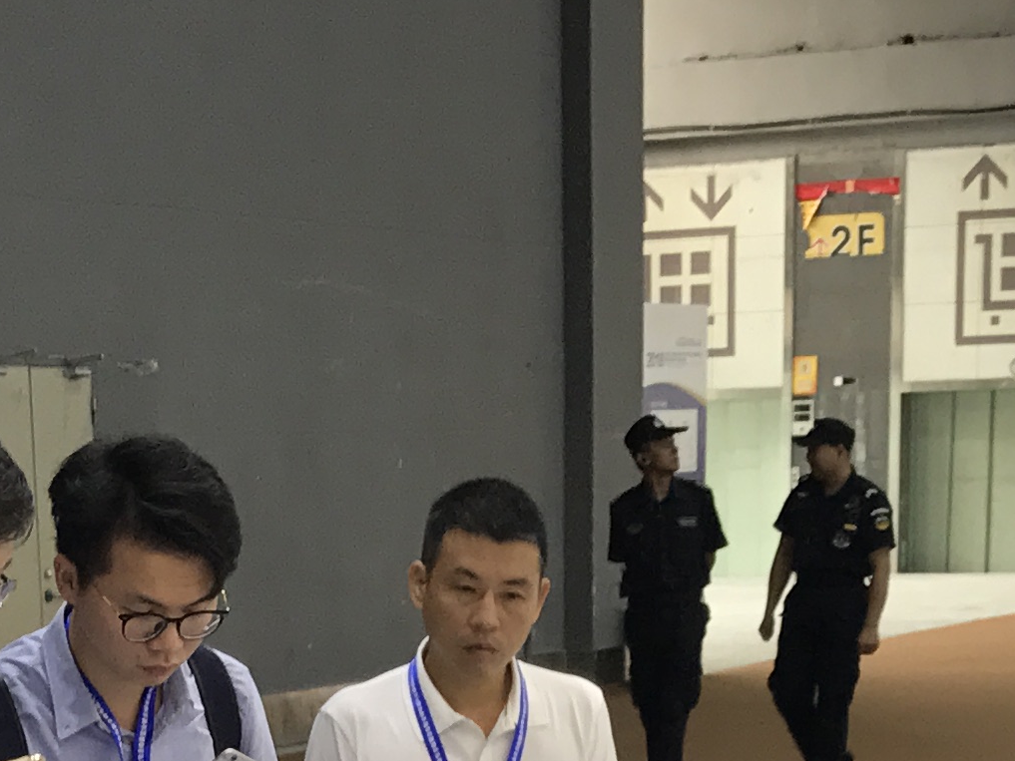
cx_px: 282
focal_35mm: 111
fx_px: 3255
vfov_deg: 12.3
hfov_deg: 17.6
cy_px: 1327
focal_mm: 3.99
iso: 25
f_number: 1.8
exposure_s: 1/50
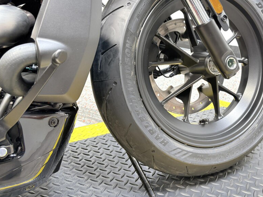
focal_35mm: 36
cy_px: 63
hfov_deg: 50.7
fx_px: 273
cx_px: 170
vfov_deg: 39.1
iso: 64
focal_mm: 5.96
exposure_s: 1/60
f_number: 1.6
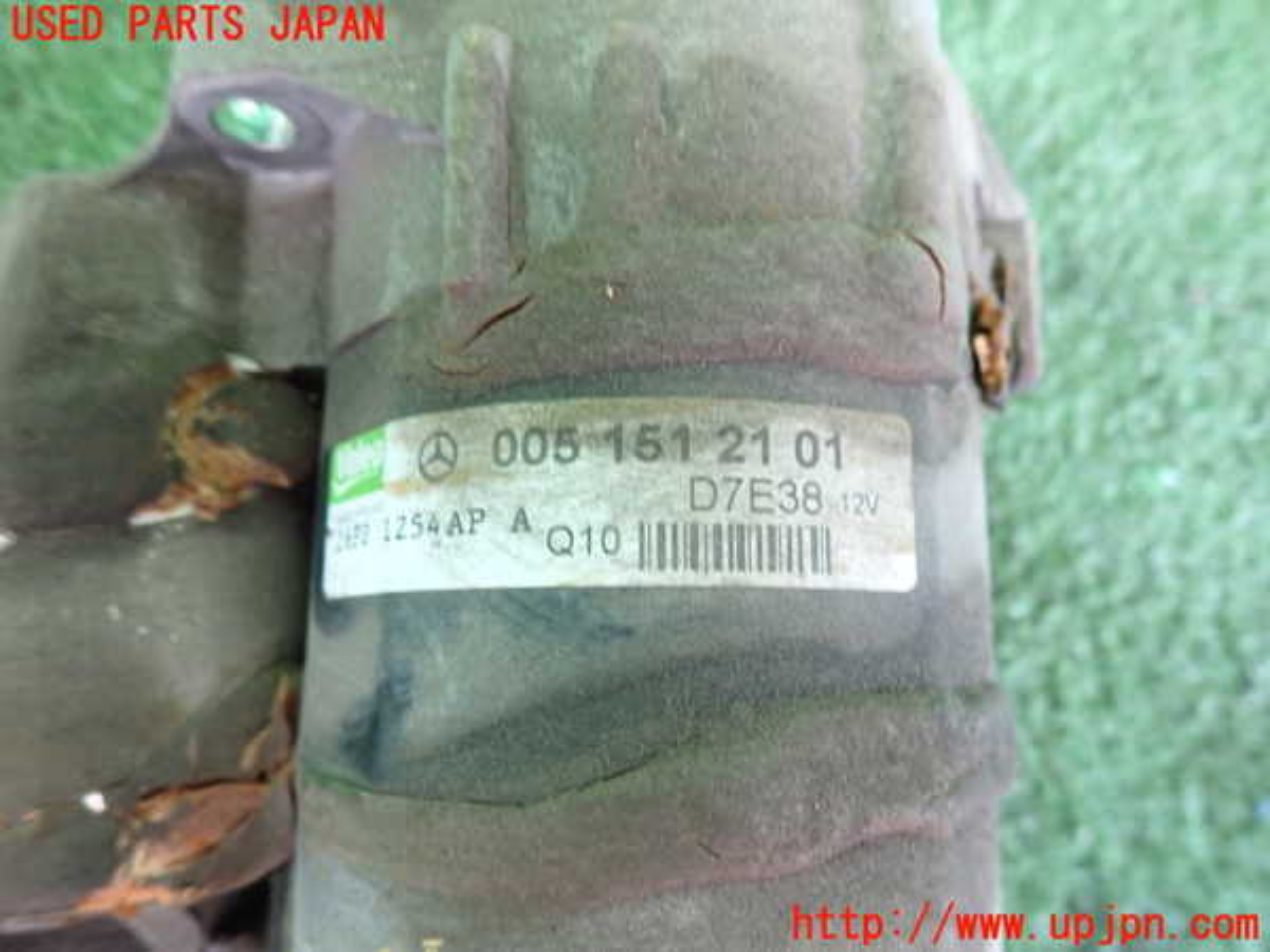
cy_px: 476
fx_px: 917
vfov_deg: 54.9
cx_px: 635
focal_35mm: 25
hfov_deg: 69.4
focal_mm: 4.5
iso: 500
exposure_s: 1/30
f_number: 2
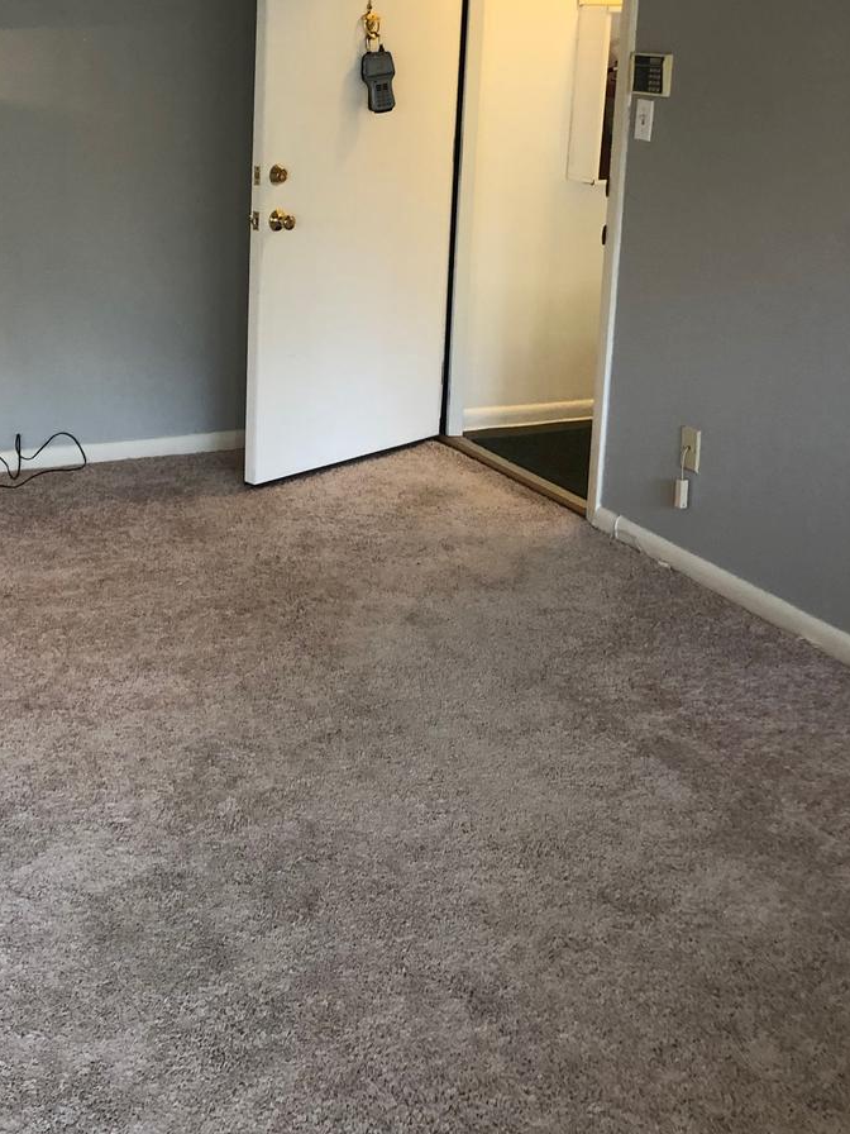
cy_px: 314
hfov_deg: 29.4
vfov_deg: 38.8
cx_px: 134
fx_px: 1572
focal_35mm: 48
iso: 40
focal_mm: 4
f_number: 1.8
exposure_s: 1/17
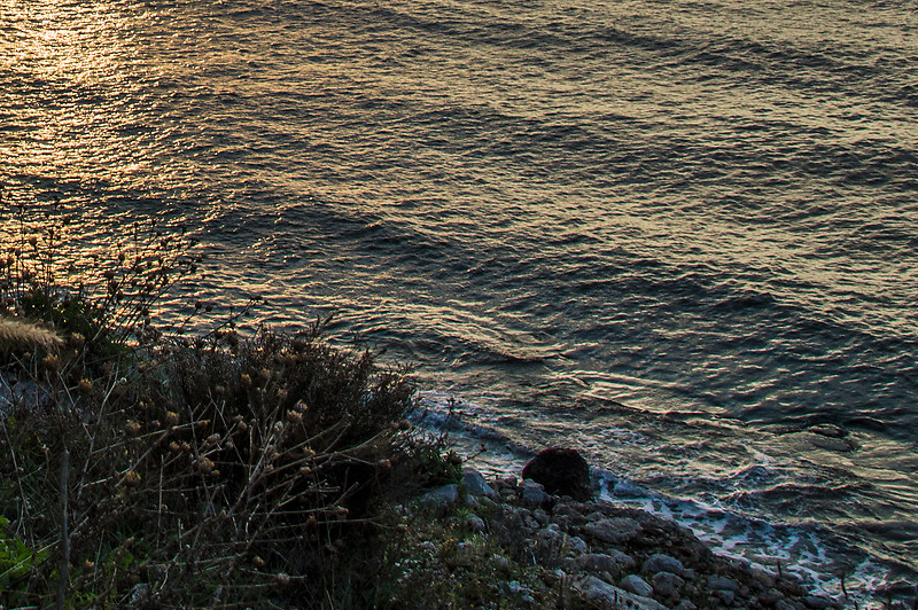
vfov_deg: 17.0
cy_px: -130
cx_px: -80
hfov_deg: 24.8
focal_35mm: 76
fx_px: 1949
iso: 100
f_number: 5.6
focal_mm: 17
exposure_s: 1/500
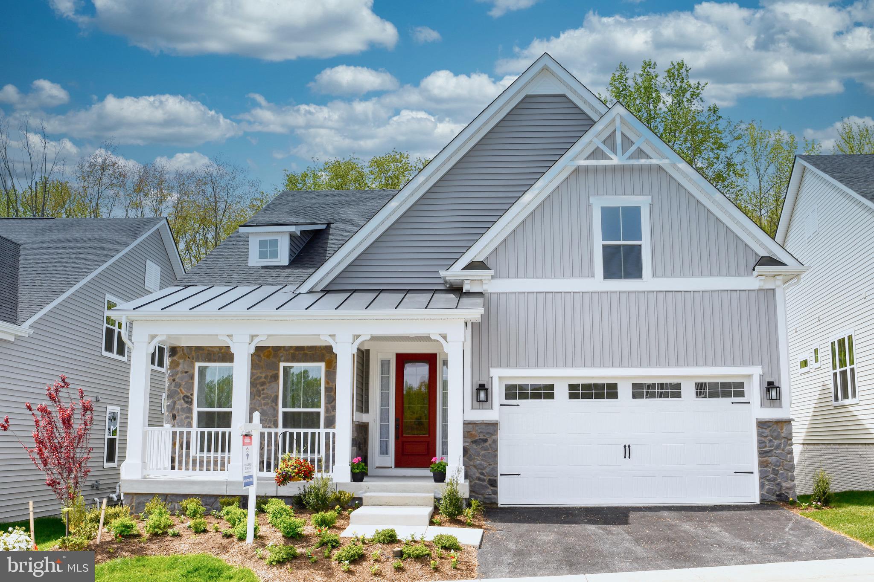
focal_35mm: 36
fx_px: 874
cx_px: 437
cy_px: 291
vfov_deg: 36.9
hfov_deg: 53.1
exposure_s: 1/400
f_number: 10
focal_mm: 24
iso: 100
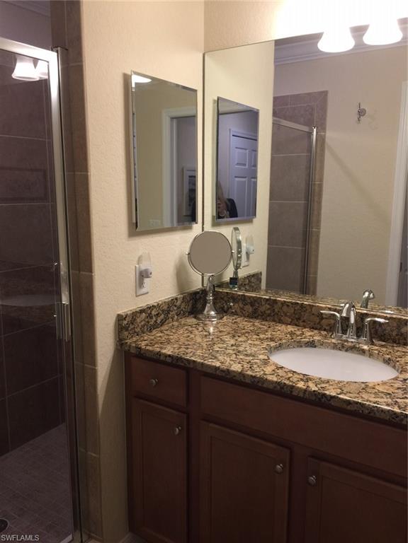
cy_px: 272
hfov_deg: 48.2
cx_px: 204
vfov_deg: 61.7
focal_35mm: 29
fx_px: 456
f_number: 2.2
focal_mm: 4.15
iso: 32
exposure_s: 1/30
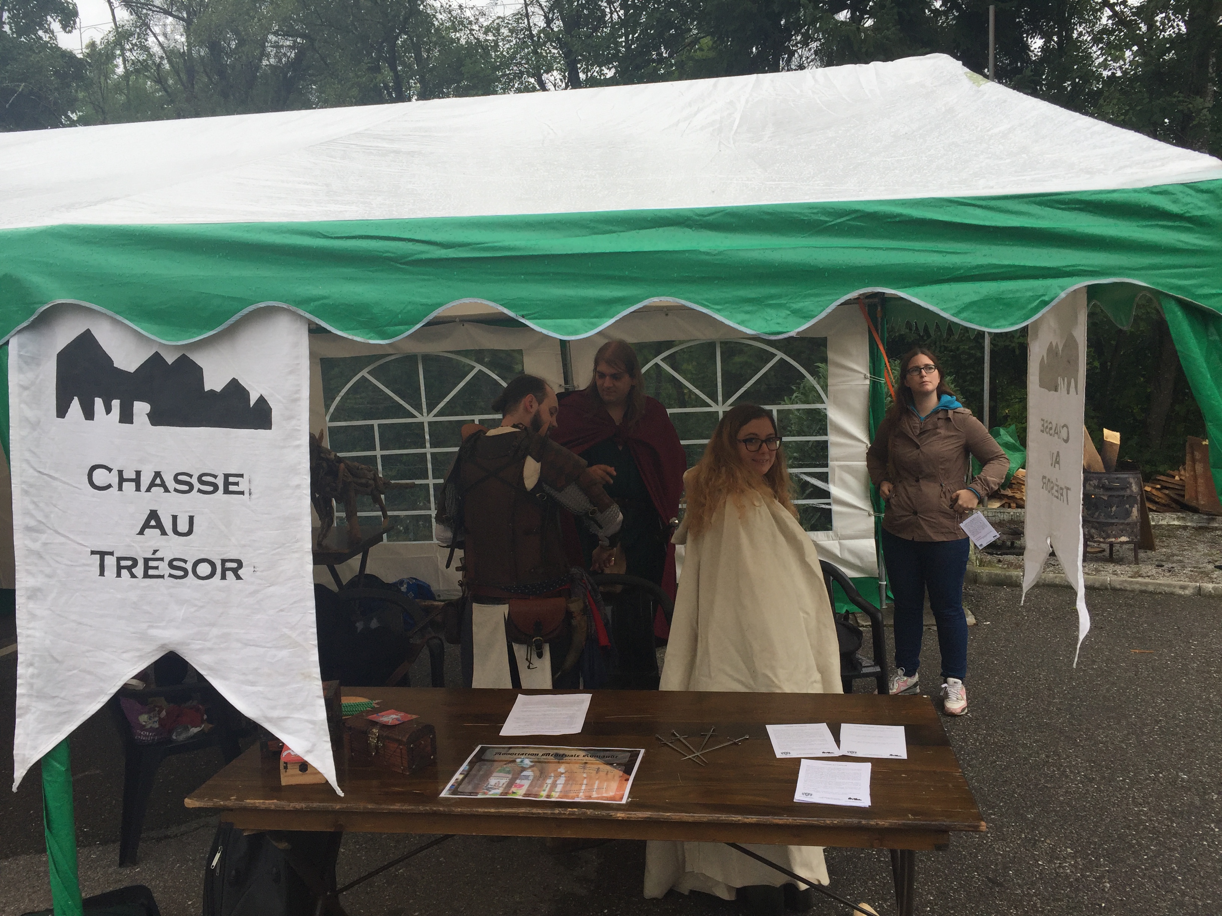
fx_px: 1024
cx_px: 611
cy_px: 458
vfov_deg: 48.2
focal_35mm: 29
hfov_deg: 61.7
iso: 32
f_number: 2.2
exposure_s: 1/514
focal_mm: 4.15
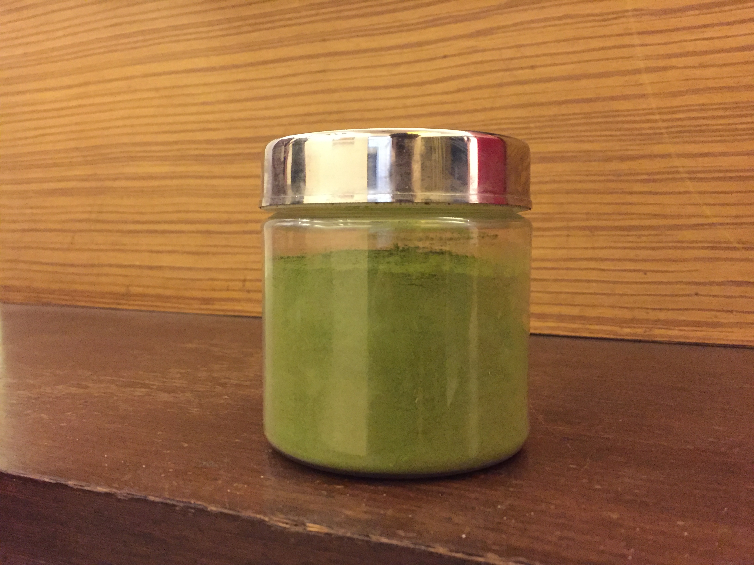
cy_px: 282
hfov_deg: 61.7
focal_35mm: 29
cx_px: 377
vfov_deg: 48.2
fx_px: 632
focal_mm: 4.15
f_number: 2.2
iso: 400
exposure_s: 1/17
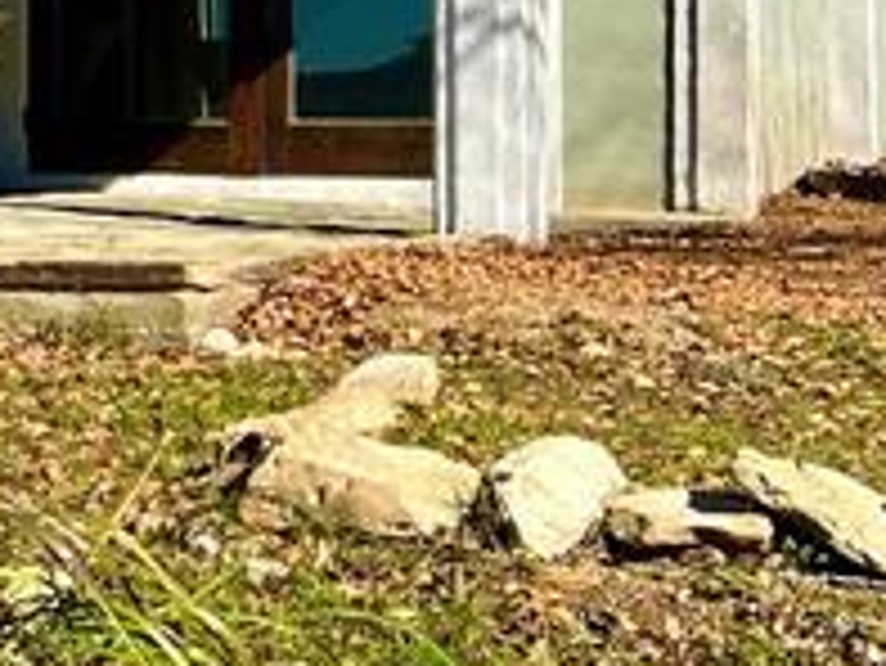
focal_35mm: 135
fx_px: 3457
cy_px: 45
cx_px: -1219
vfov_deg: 10.9
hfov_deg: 11.9
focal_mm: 5.7
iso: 50
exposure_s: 1/3831
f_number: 1.5
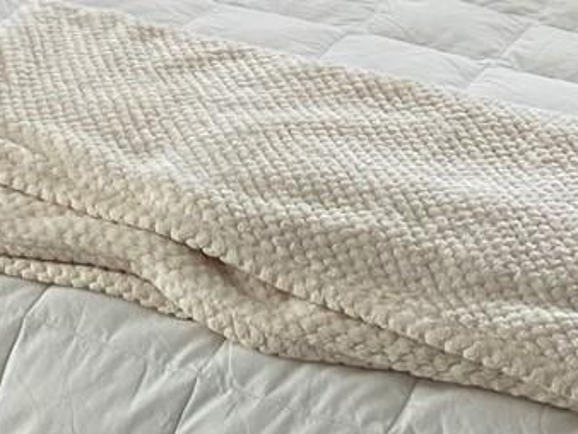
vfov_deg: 11.2
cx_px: -9
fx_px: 2055
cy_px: -342
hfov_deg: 15.7
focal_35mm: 123
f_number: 1.8
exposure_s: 1/122
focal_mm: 4.25
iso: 80
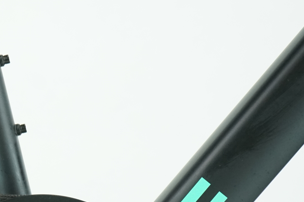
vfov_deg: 8.4
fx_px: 1376
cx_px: -97
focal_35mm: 163
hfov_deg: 12.2
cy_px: 180
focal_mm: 59
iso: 2500
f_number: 5.6
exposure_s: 1/200
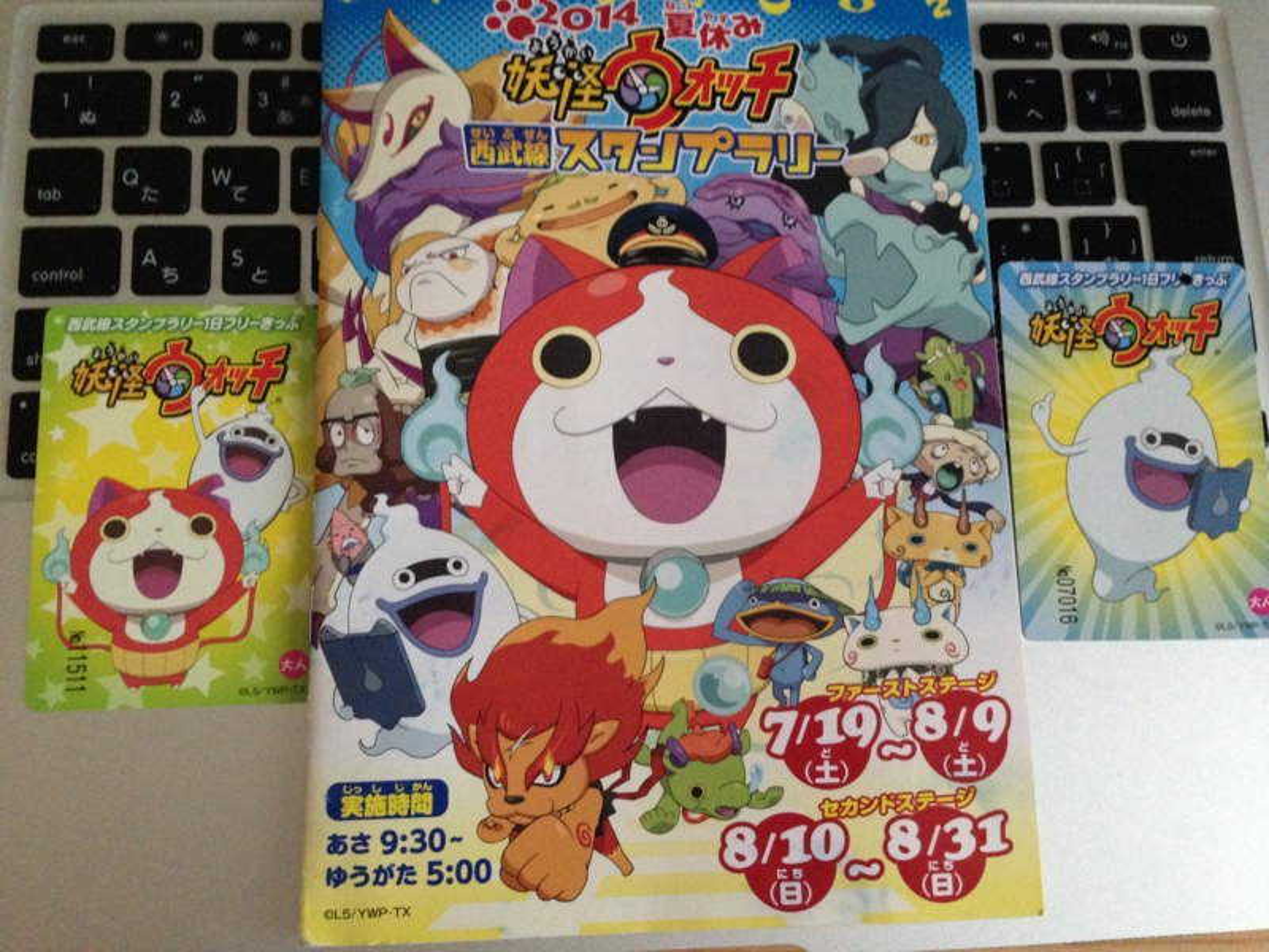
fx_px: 1210
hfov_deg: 55.4
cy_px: 476
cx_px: 634
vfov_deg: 42.9
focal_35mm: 33
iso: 640
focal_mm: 4.12
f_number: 2.4
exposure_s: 1/15
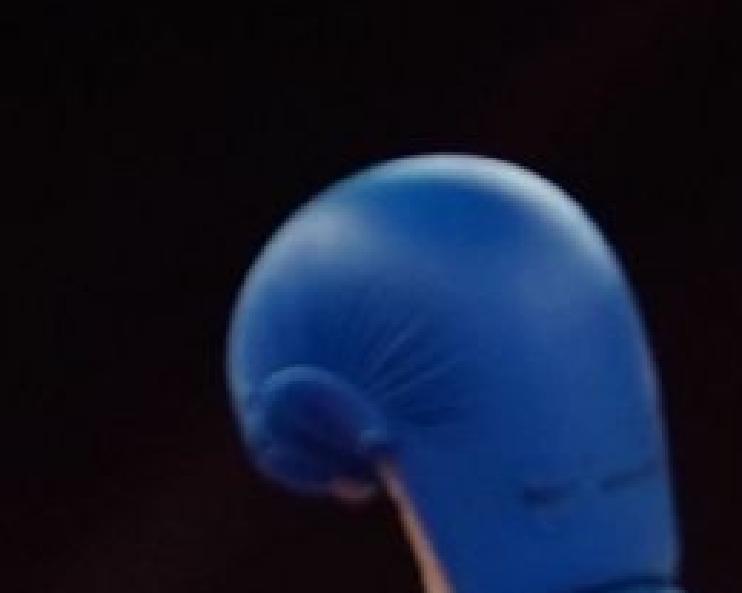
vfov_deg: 0.8
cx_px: -725
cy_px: 1392
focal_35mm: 1897
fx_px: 41643
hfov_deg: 1.0
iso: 1250
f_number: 2.8
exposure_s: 1/1000
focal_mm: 194
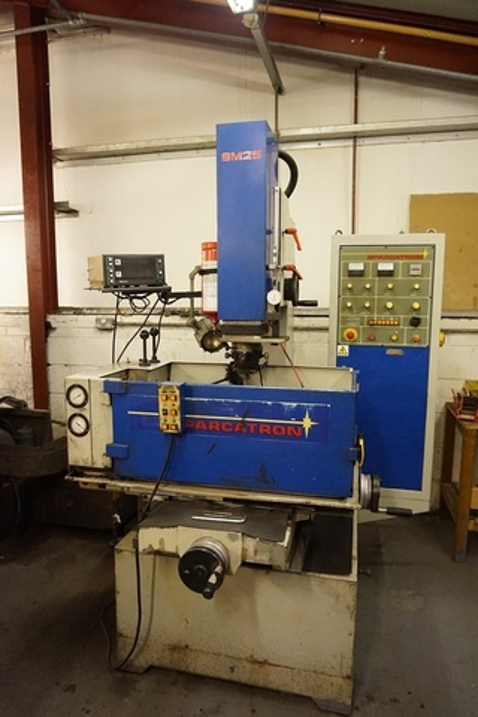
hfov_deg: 53.1
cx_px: 239
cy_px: 358
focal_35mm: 24
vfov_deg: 73.7
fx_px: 478
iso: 3200
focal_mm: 16
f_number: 3.5
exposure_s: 1/100
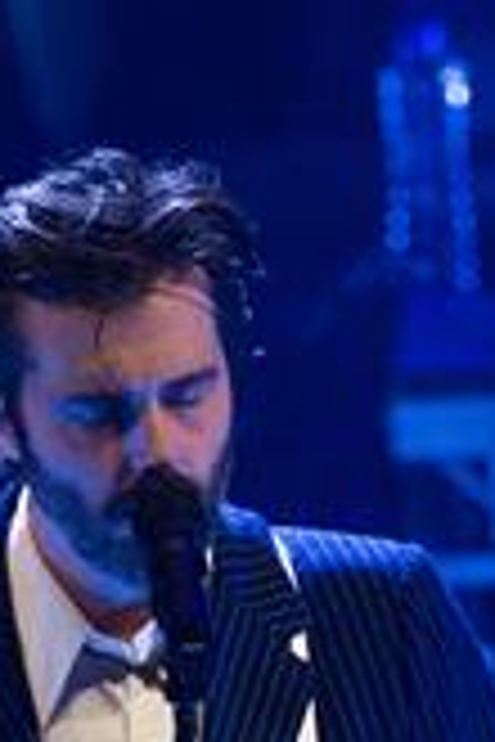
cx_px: 407
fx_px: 27017
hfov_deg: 1.0
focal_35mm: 1310
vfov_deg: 1.6
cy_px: 1542
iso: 4000
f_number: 2.8
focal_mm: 300
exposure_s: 1/800
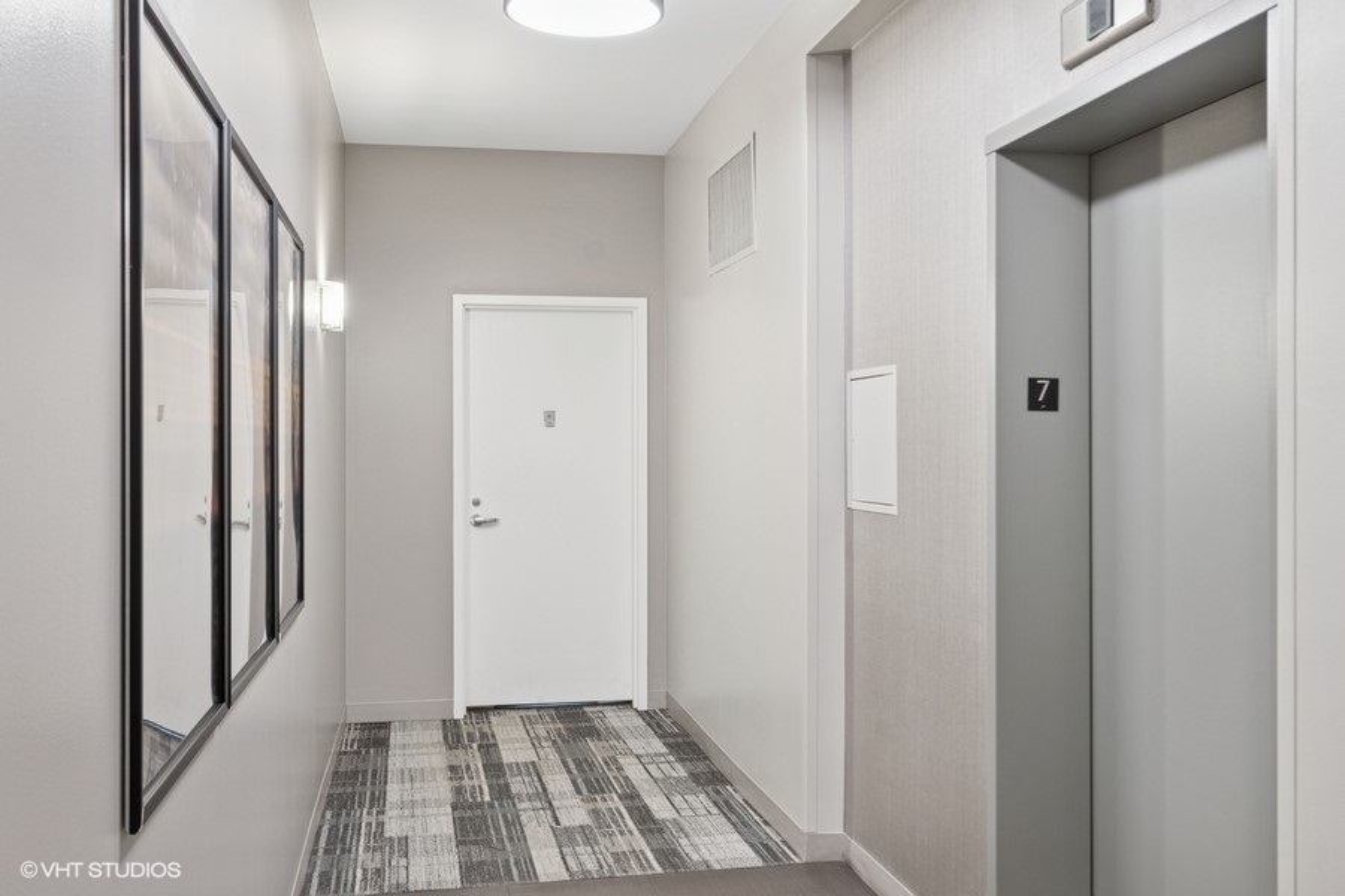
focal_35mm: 33
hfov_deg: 57.2
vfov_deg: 40.0
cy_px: 448
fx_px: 1233
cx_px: 672
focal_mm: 22
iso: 200
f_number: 8
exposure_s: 1/1.67
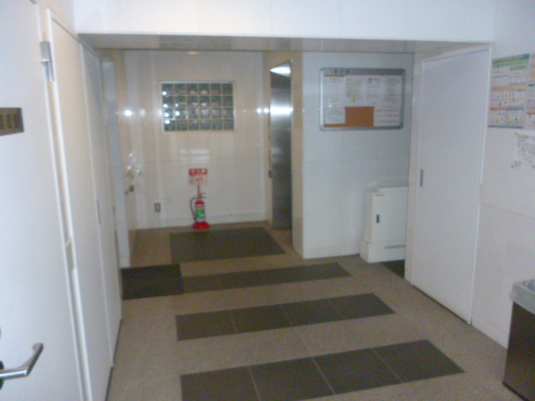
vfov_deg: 49.7
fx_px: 433
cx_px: 268
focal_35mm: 28
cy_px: 200
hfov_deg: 63.4
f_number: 3.1
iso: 800
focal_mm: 5
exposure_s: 1/60
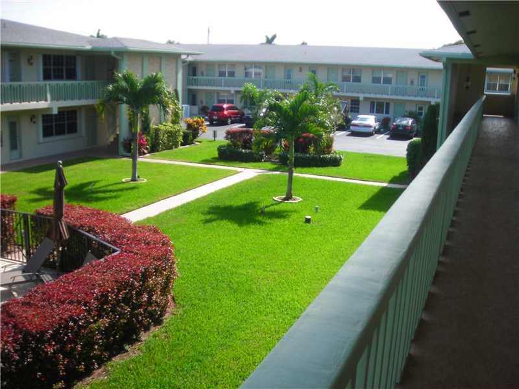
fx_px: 570
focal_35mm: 38
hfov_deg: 49.0
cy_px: 194
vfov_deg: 37.7
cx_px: 260
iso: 50
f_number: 6.4
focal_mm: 6.3
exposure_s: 1/87
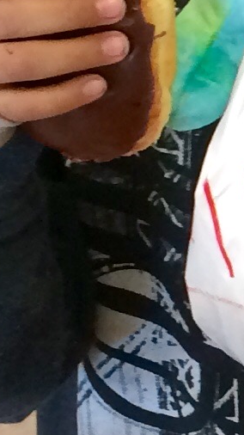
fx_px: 2350
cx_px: 882
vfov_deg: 10.6
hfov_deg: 5.4
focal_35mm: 204
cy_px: 124
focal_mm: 4.15
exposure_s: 1/30
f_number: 2.2
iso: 80
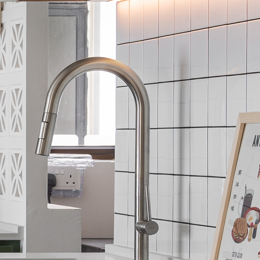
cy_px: 174
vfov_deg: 9.2
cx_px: -384
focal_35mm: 191
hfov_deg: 8.3
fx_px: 1623
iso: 100
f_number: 10
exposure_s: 1/1.67
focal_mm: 34
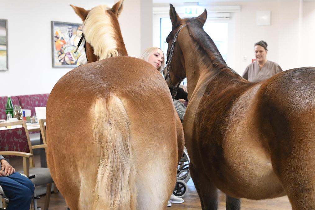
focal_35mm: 68
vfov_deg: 19.9
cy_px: 157
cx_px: 243
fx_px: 595
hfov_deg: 29.1
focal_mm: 24
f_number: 3.5
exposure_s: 1/100
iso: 2500
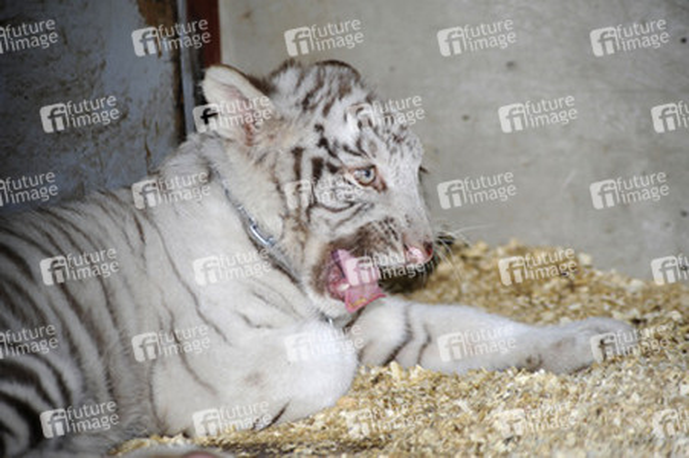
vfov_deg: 8.8
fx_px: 2964
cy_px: 229
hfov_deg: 13.3
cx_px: 344
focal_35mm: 155
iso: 250
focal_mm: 155
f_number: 5
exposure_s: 1/60
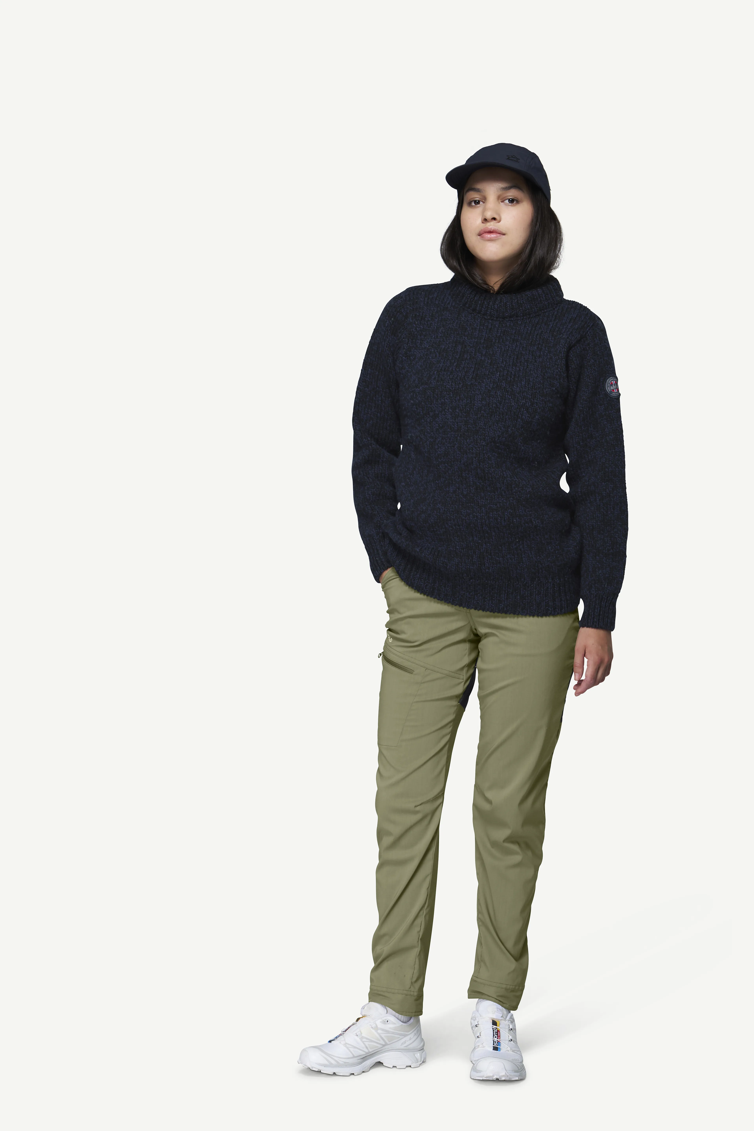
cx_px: 377
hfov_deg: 17.7
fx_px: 2419
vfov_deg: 26.3
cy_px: 566
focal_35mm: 77
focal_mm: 77
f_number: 6.3
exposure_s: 1/50
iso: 100
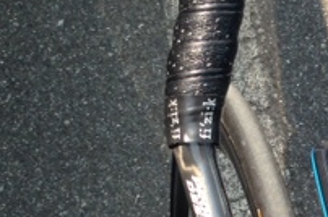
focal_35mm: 109
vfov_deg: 12.5
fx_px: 992
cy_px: 160
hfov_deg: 18.2
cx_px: 338
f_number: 2.4
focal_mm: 4.12
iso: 50
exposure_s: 1/480
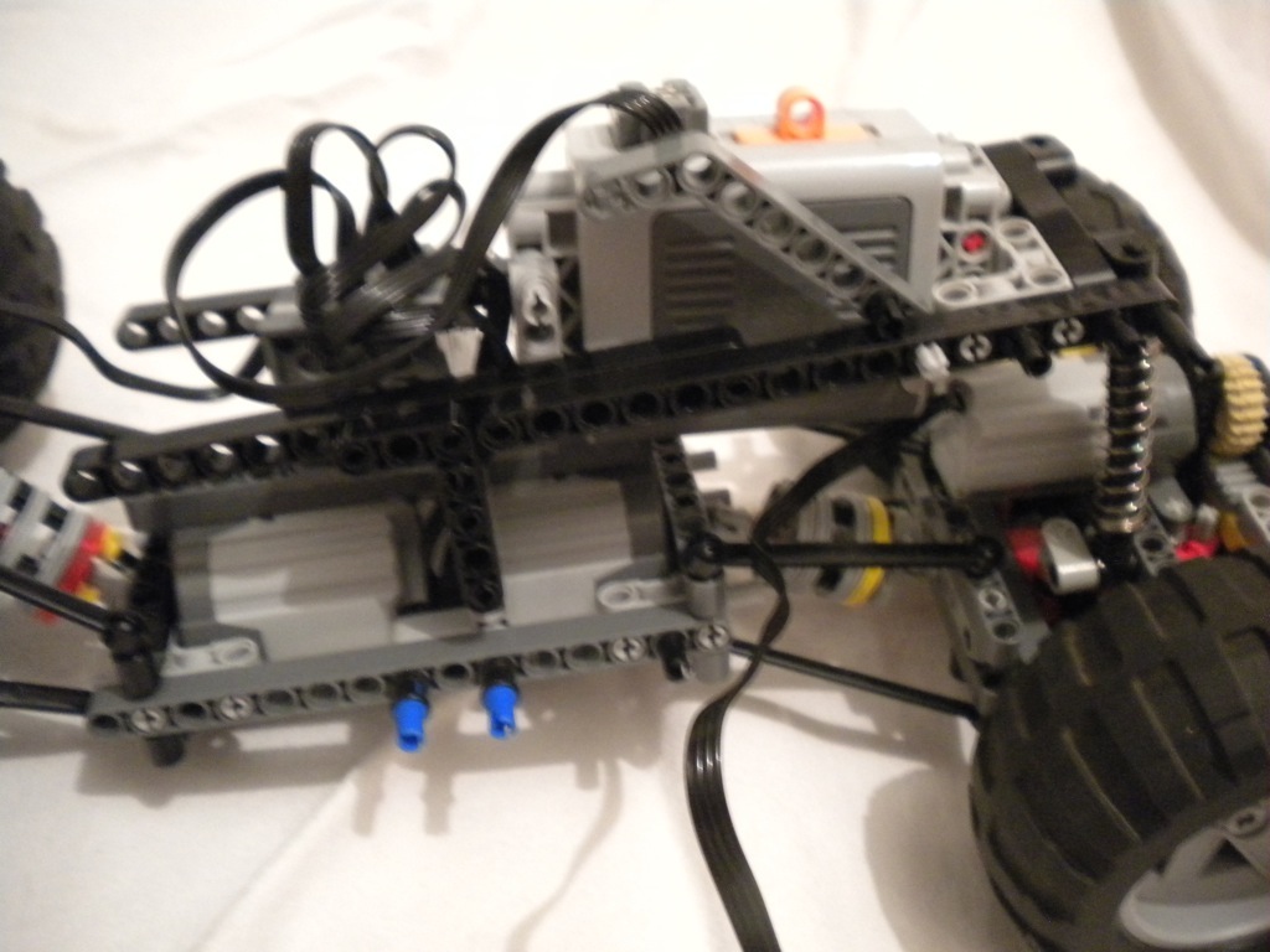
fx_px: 1284
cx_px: 635
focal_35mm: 35
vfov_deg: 40.7
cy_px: 476
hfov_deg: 52.6
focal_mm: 6.3
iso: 800
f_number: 3.1
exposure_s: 1/9
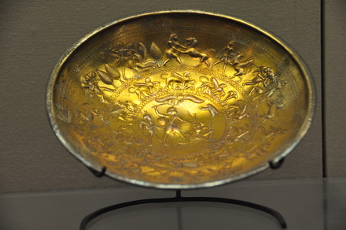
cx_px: 173
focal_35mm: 120
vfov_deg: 11.4
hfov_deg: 17.1
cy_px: 115
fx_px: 1152
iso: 640
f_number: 5
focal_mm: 80
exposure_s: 1/160
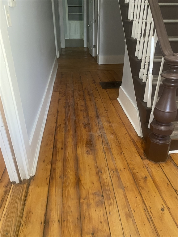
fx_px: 178
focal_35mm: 26
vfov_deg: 67.3
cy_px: 118
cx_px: 89
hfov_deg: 53.1
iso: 500
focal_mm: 4.25
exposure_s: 1/40
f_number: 1.8
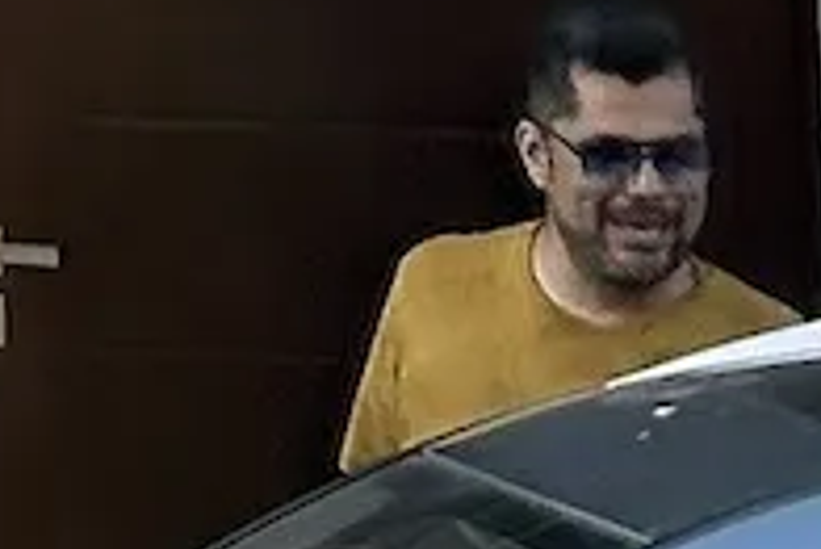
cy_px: -2548
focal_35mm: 407
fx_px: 9288
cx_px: -1454
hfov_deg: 4.9
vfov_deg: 3.1
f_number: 1.78
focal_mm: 6.86
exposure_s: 1/1073
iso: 64
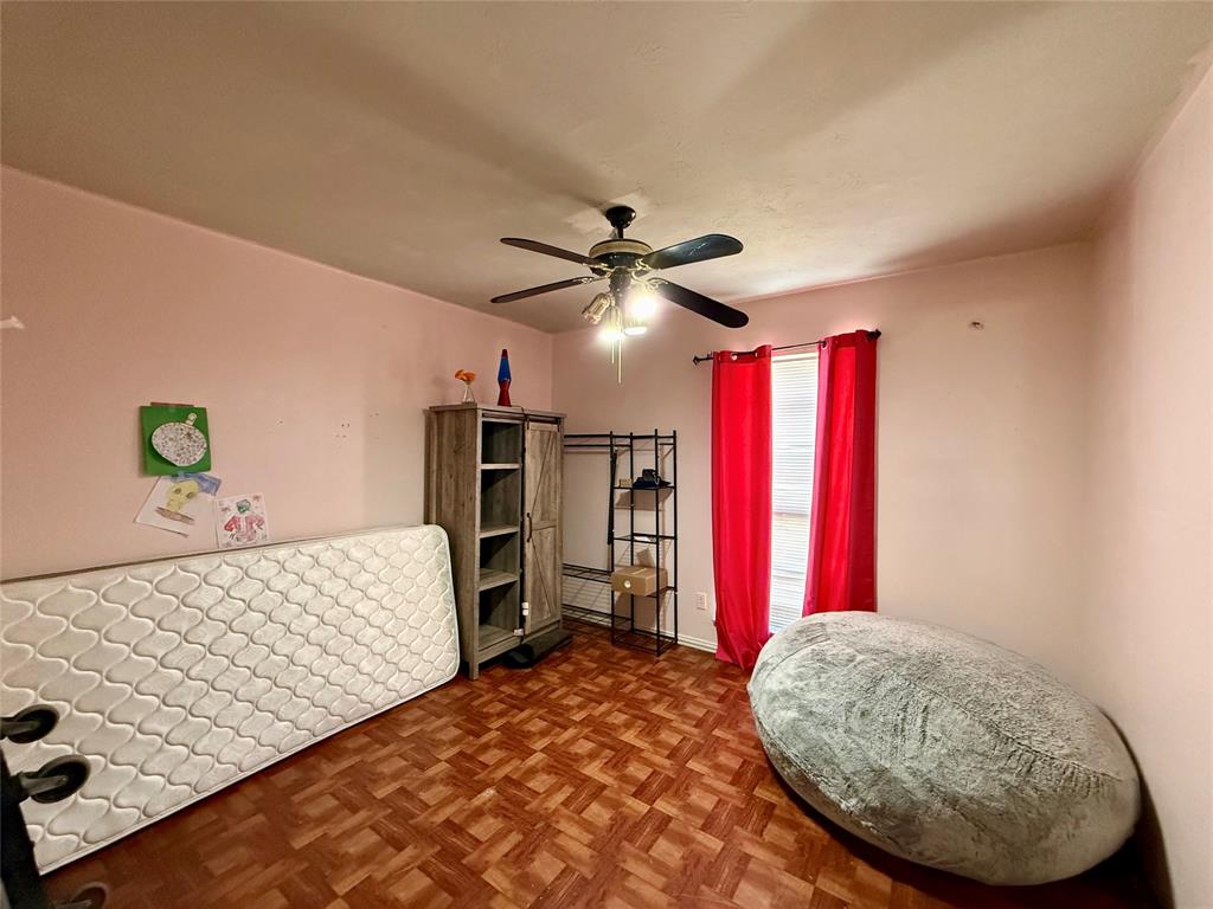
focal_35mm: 14
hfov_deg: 102.1
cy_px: 454
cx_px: 606
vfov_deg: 85.7
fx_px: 491
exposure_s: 1/60
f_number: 2.2
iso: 1000
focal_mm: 2.22
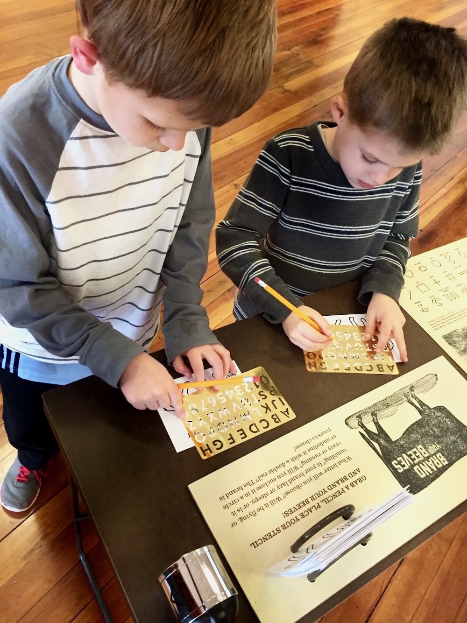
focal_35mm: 29
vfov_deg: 61.7
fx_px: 522
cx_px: 234
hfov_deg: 48.2
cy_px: 312
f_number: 2.2
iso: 250
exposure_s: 1/24
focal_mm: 4.15
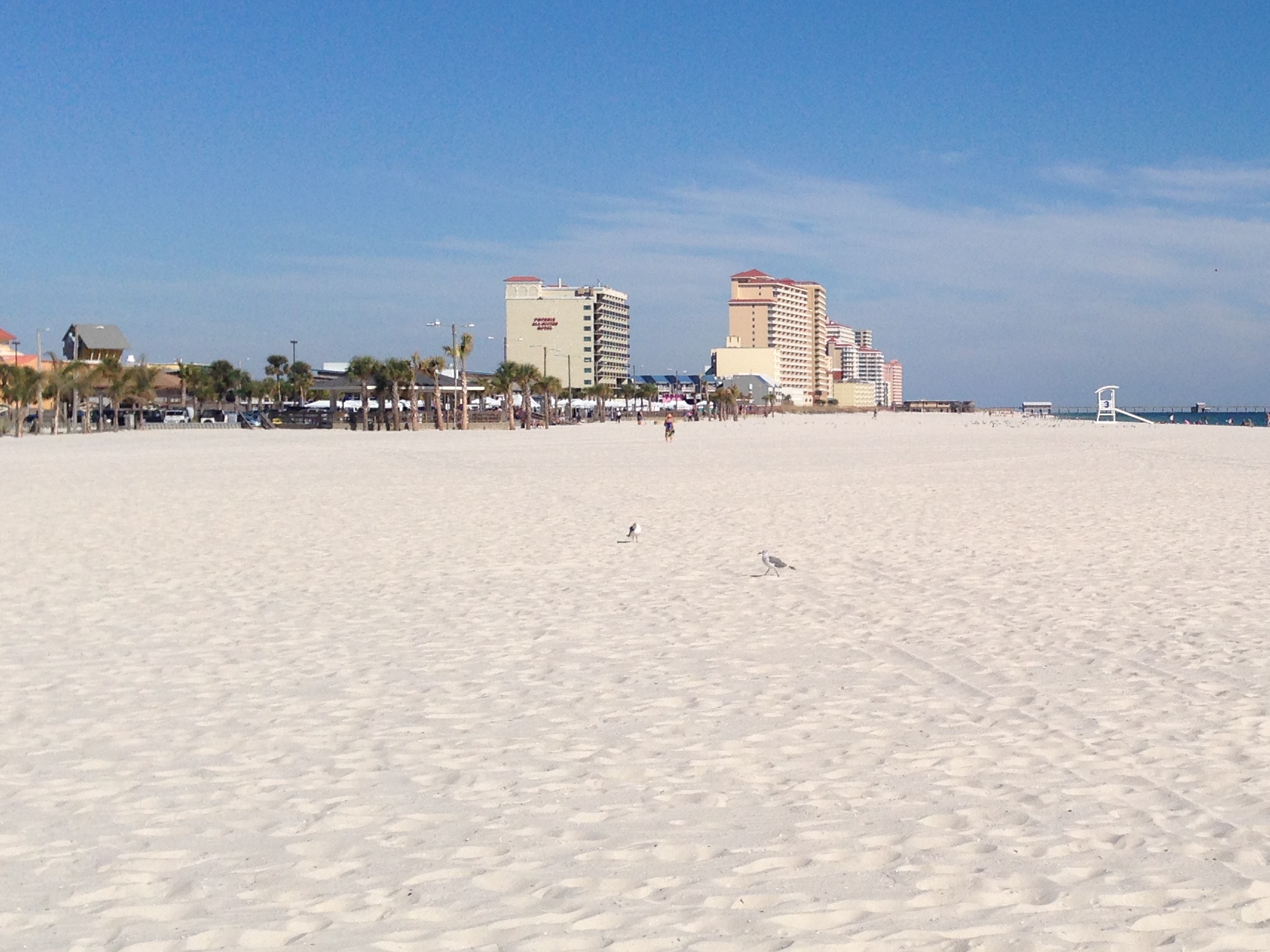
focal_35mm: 63
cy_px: 425
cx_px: 1020
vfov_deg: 23.3
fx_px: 2311
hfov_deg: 30.0
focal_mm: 4.12
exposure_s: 1/3876
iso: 50
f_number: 2.4
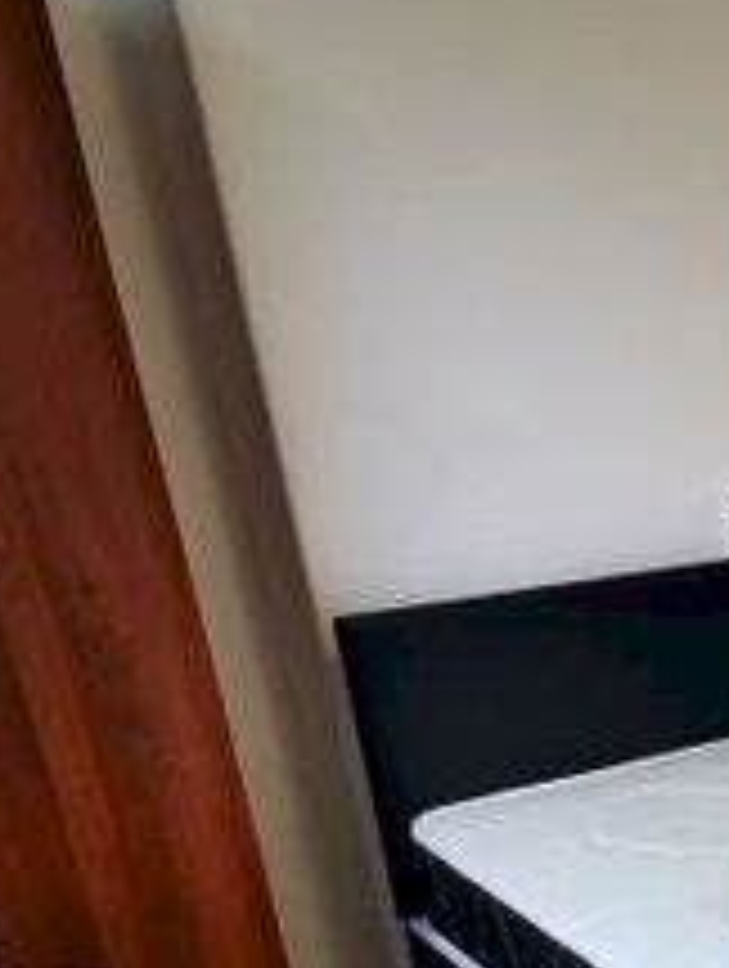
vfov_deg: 32.7
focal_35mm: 52
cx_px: 999
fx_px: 1456
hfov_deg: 24.0
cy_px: 1042
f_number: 2.2
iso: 160
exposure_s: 1/50
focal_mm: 2.35
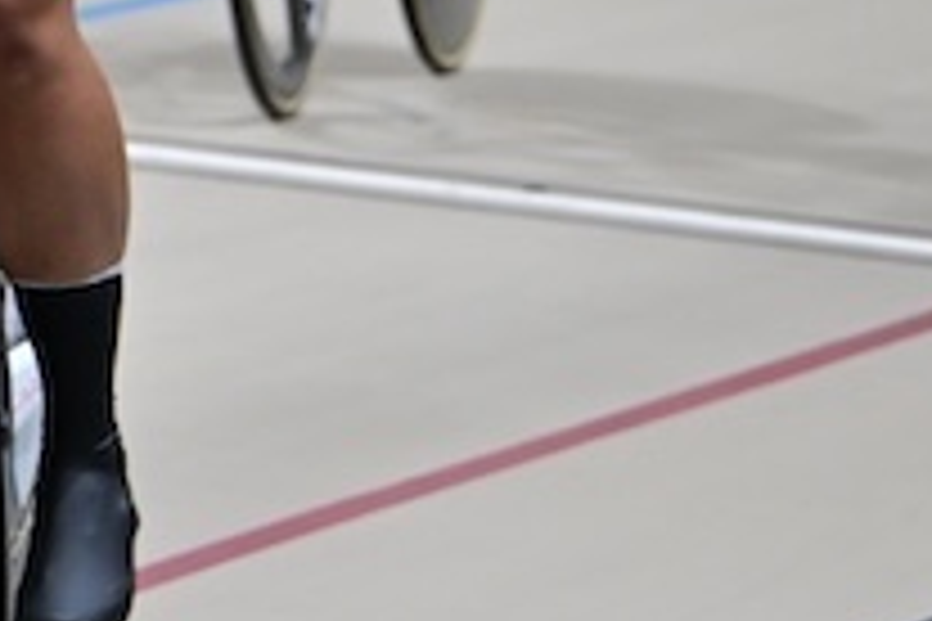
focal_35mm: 888
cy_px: 43
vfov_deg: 1.5
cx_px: -738
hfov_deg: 2.3
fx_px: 22988
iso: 2500
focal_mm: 230
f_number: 8
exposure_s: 1/500
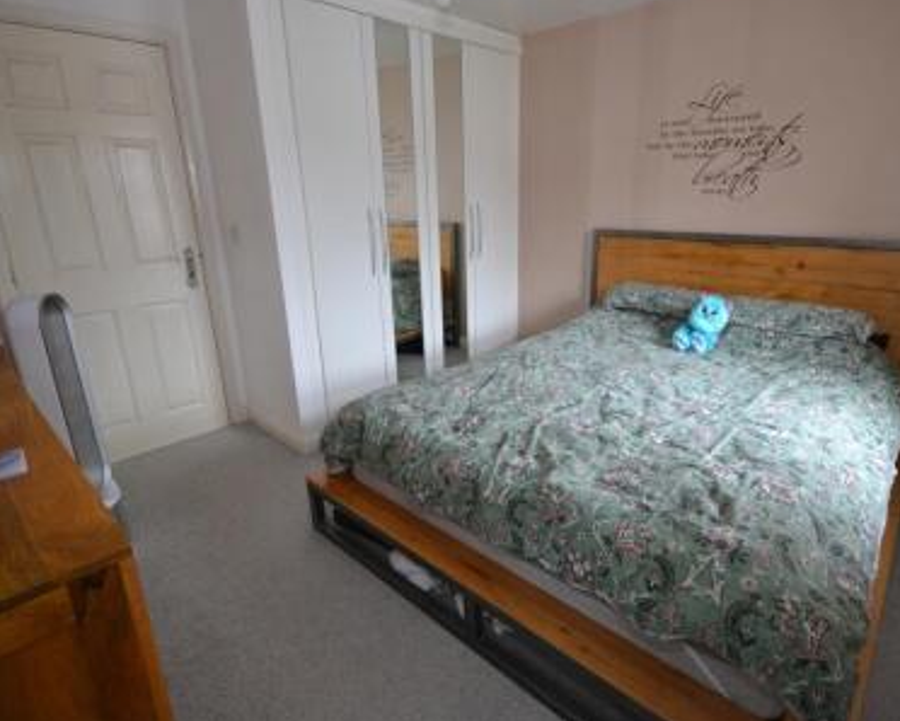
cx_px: 494
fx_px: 480
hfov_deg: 86.1
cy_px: 345
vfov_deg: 73.8
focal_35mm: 18
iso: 1000
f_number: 4
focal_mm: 10
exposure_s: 1/60
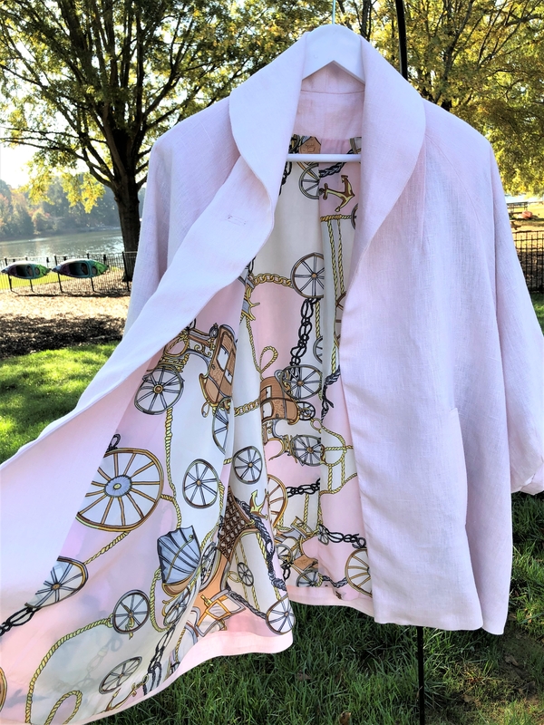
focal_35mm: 28
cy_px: 362
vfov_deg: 63.4
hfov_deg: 49.7
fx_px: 587
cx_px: 272
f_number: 1.8
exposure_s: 1/302
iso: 20
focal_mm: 3.99
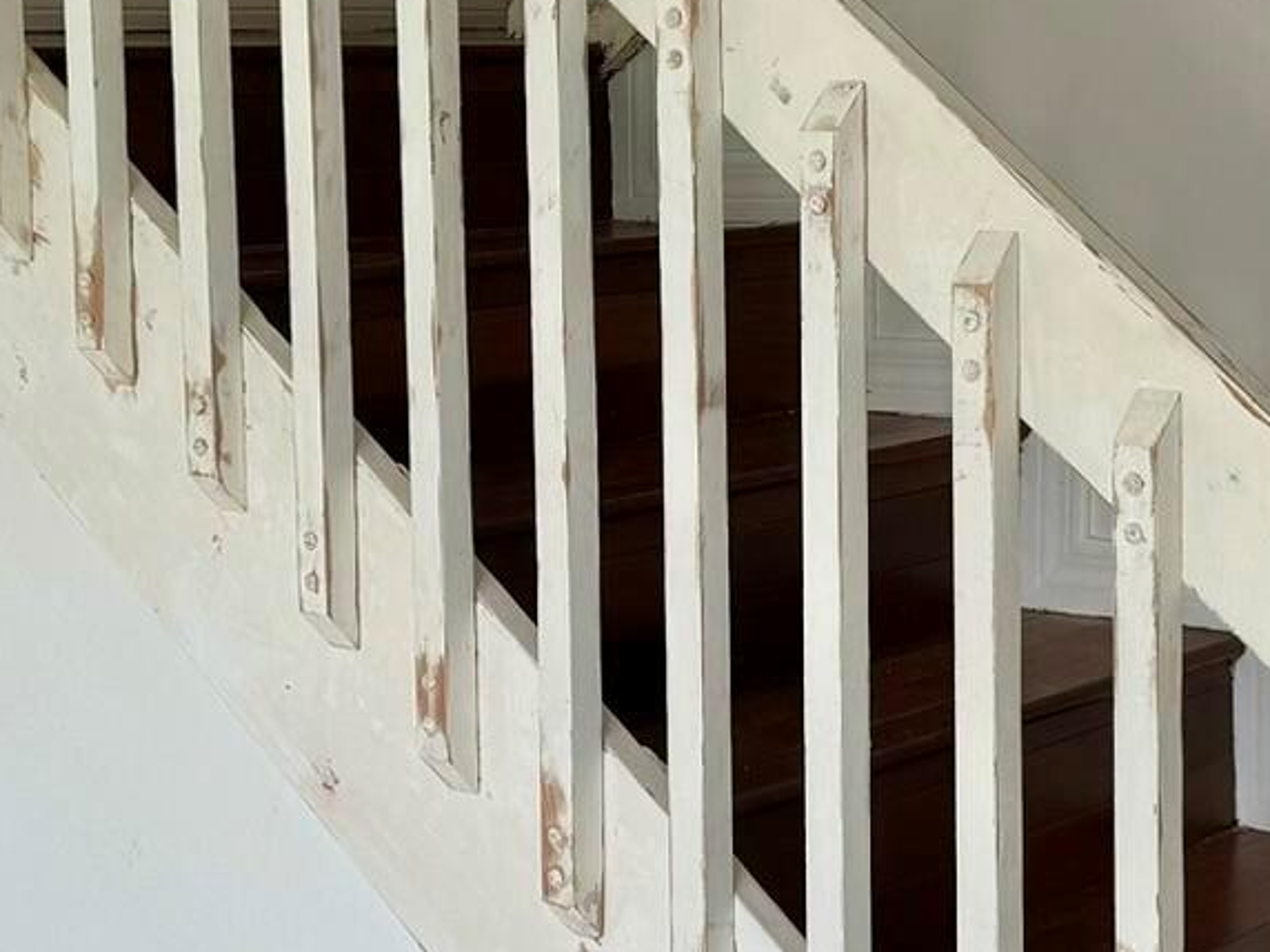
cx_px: 797
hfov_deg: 22.7
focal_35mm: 86
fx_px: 3155
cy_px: 286
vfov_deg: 17.1
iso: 50
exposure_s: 1/135
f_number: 1.78
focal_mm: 6.76
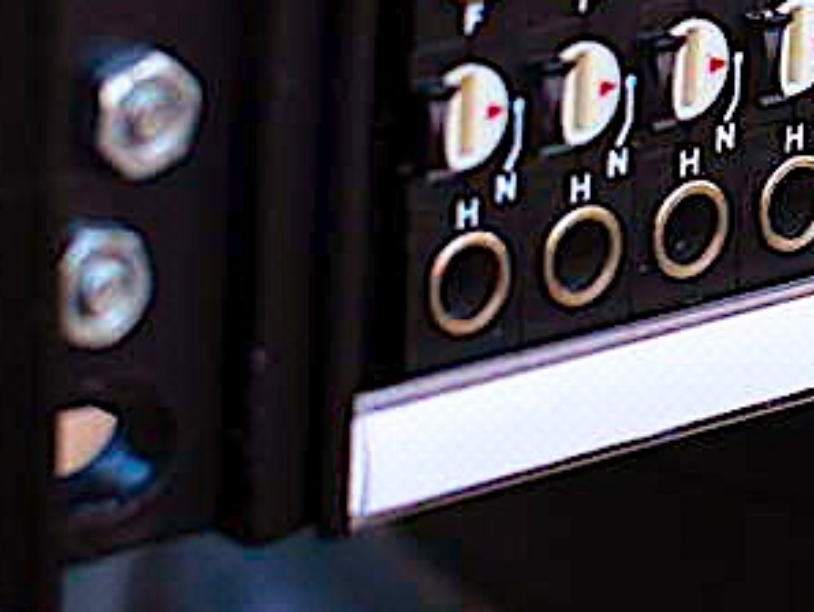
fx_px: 4776
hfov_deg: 9.3
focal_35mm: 203
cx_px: 1401
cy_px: -251
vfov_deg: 7.2
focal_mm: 35
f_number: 4.5
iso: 400
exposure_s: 1/80
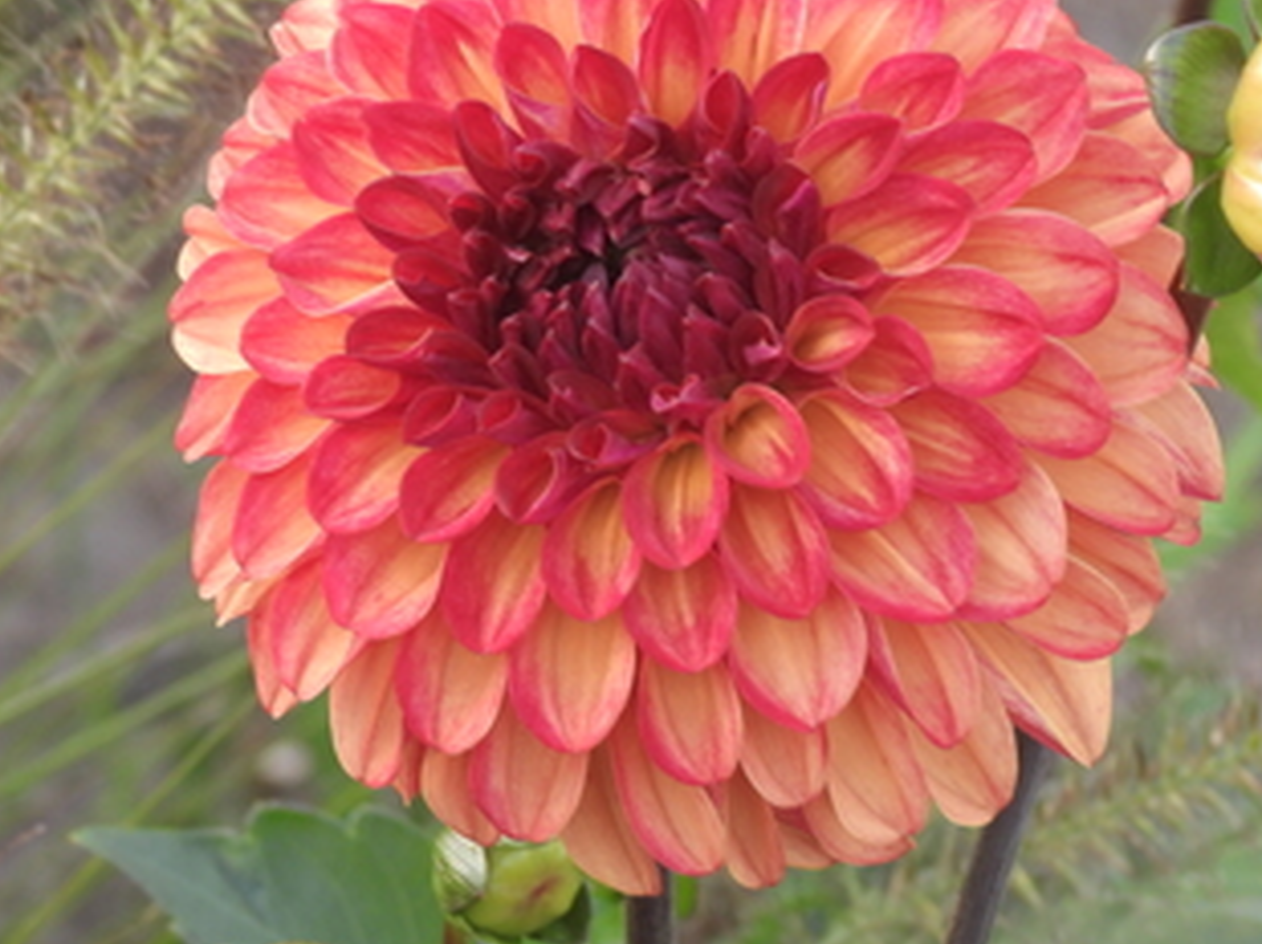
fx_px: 10819
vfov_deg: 5.0
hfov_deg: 6.7
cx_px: 778
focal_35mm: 297
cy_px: 360
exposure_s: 1/60
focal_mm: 35.7
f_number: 4.5
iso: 250
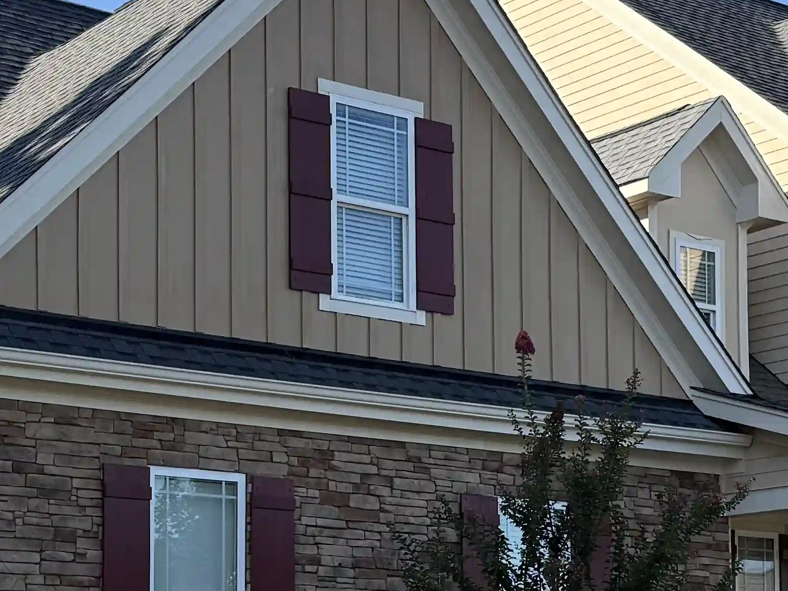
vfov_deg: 16.6
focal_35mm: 88
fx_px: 2003
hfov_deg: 22.3
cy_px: 512
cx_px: 385
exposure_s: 1/2445
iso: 100
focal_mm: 6.76
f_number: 1.78
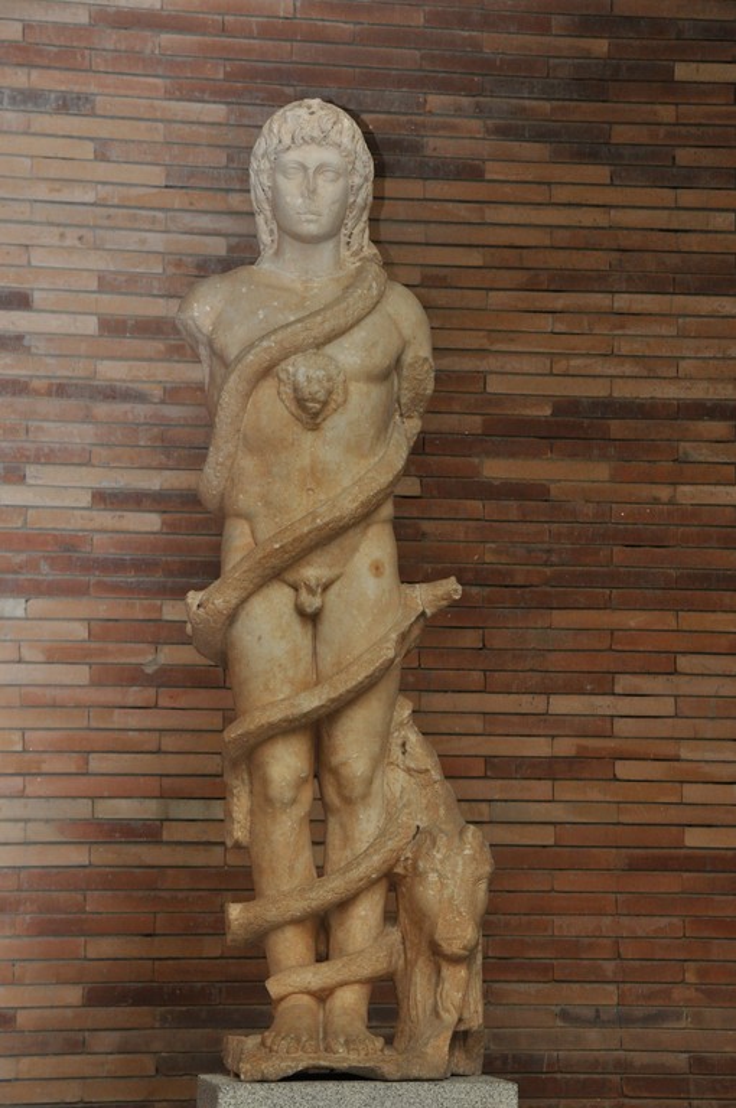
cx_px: 368
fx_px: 2998
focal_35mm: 98
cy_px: 554
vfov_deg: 20.9
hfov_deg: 14.0
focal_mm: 65
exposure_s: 1/60
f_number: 5
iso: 1000
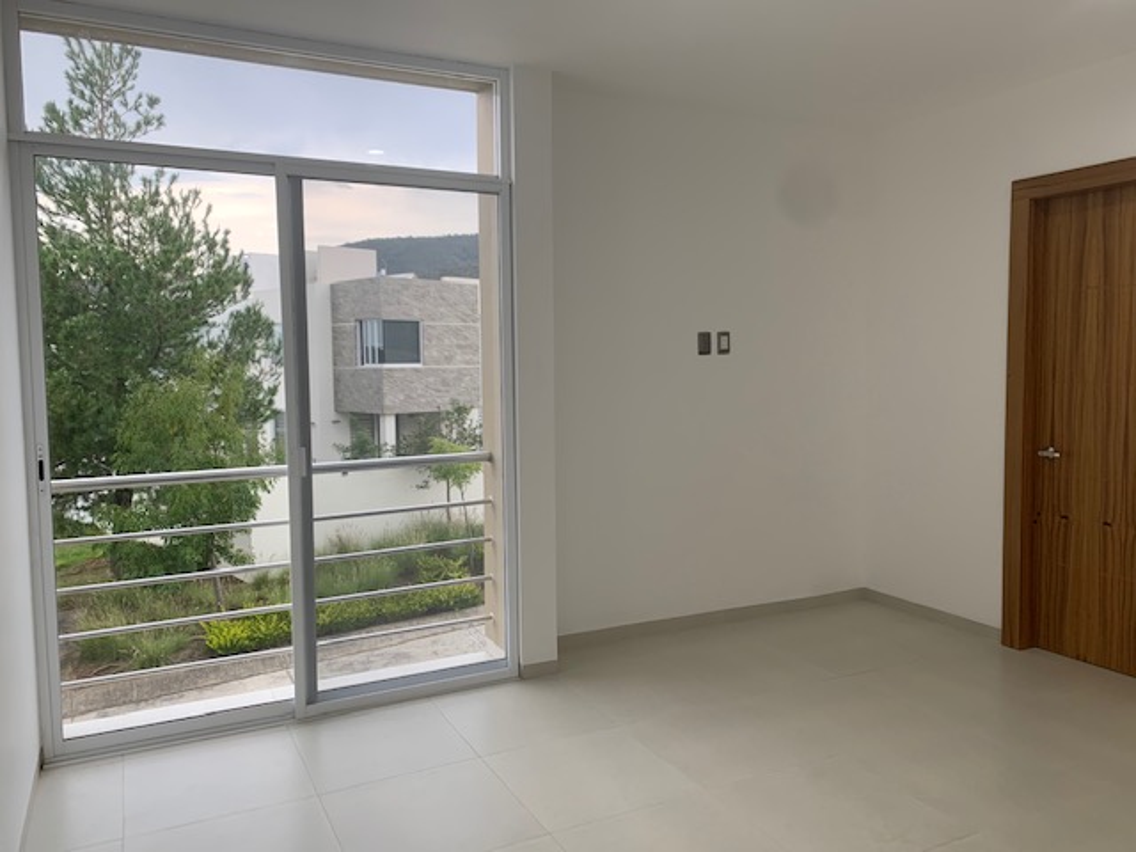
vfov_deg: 53.1
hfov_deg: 67.3
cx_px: 568
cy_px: 426
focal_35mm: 26
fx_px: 853
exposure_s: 1/121
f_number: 1.8
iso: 40
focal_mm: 4.25
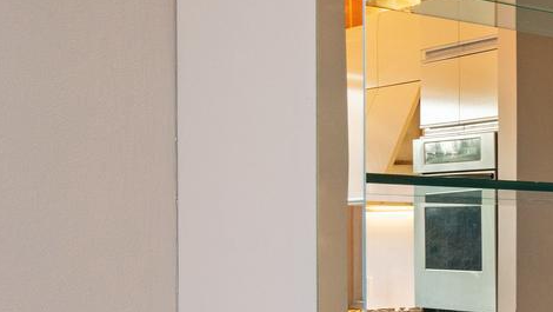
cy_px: 251
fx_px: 1071
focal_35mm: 73
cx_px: 1122
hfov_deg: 18.3
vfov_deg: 16.4
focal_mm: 16
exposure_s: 1/8
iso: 1000
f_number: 8
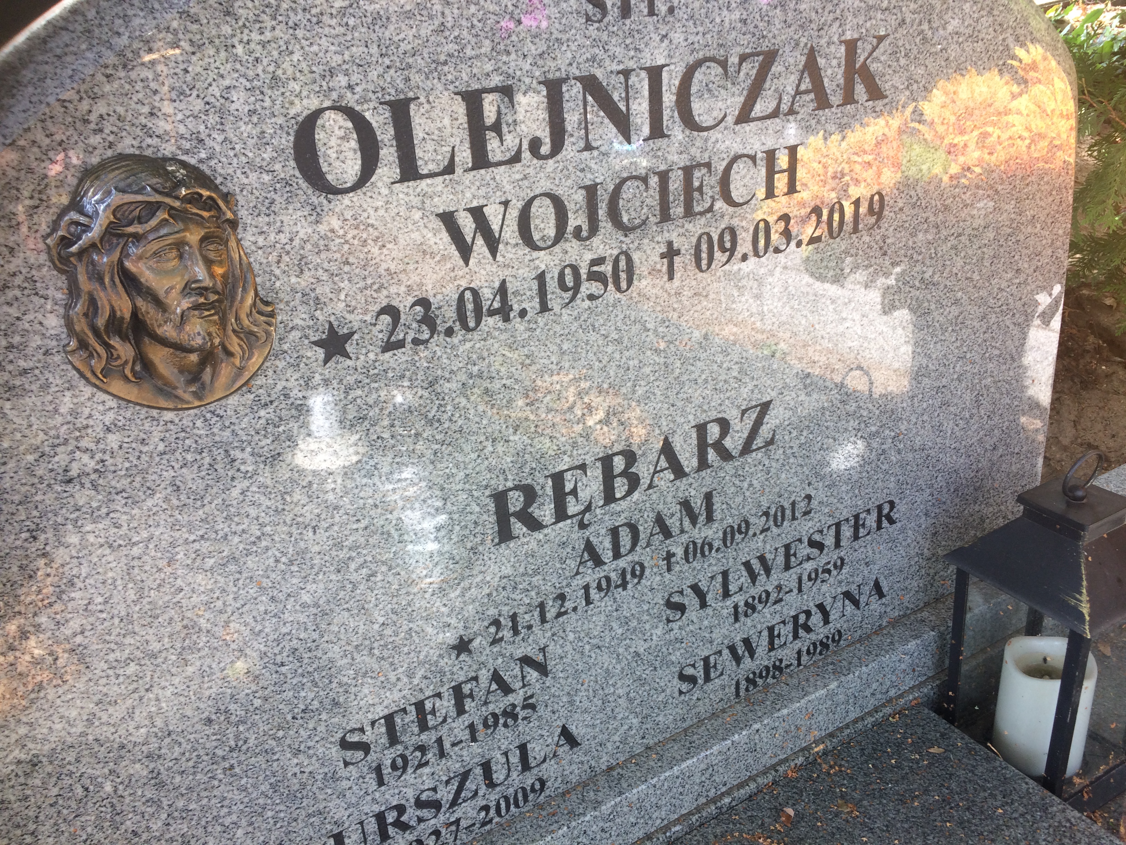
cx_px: 563
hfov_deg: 61.7
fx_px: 943
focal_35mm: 29
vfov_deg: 48.2
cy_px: 422
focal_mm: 4.15
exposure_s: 1/135
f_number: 2.2
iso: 32
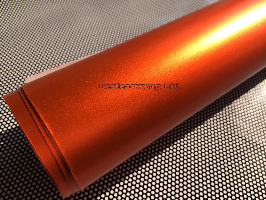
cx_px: 133
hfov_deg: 60.0
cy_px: 100
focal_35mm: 30
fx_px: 231
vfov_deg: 46.8
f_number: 2.2
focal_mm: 4.12
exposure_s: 1/1466
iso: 32
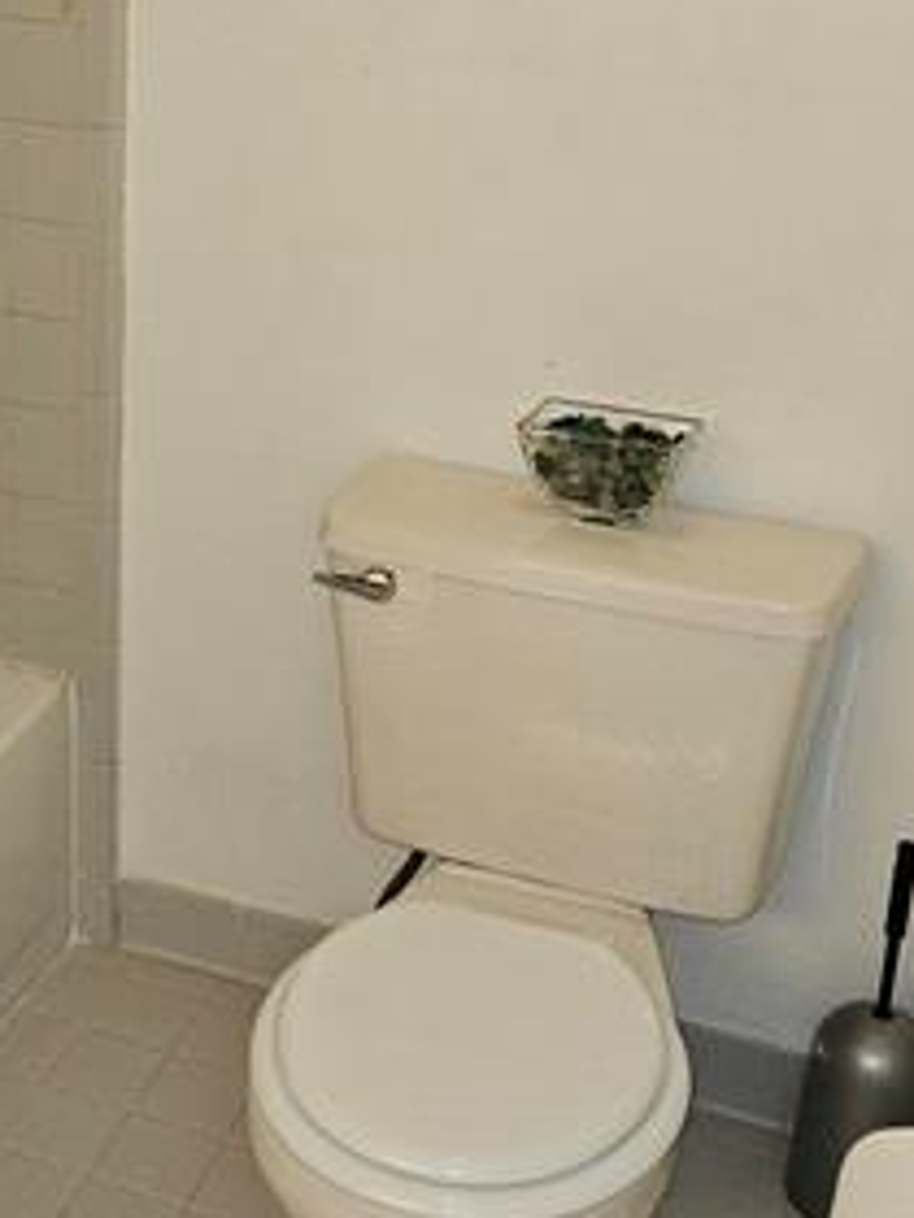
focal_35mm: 63
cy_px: 392
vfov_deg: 30.5
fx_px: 2218
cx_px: 91
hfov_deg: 22.7
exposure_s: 1/60
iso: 125
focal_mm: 5.4
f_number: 1.8
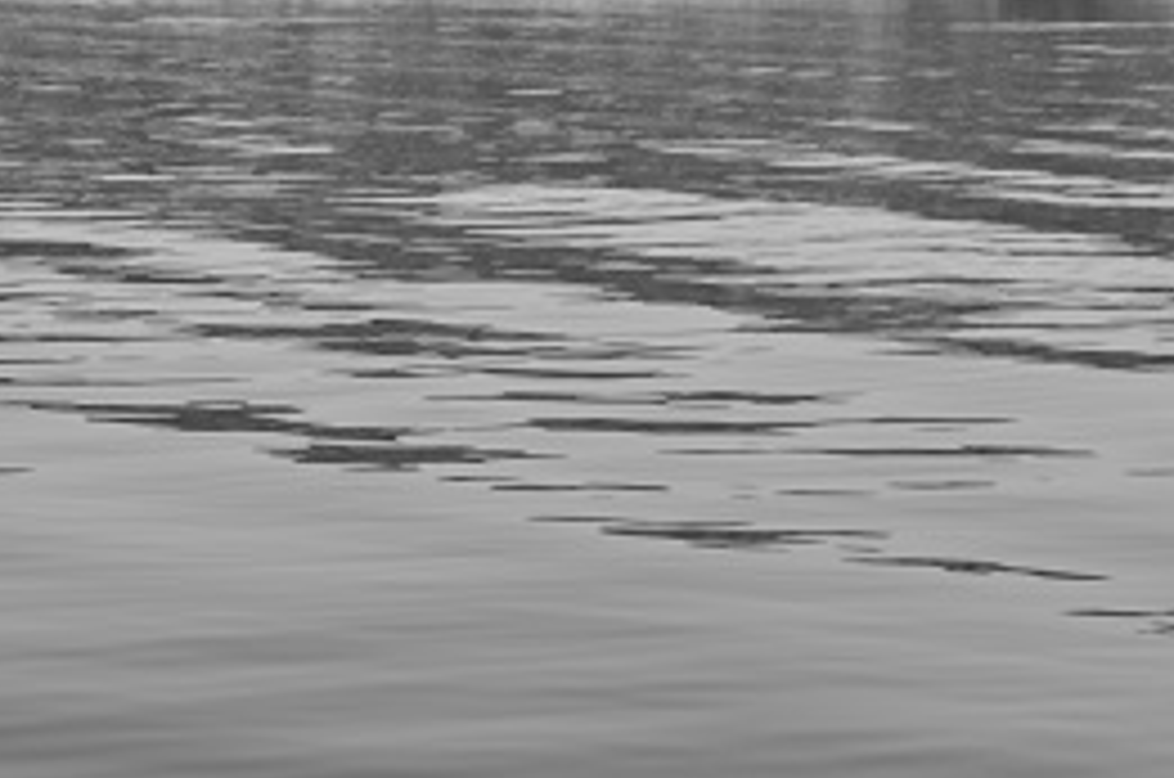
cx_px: 522
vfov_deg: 10.4
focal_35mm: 131
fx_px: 4264
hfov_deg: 15.7
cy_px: 490
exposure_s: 1/250
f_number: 7.1
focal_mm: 38
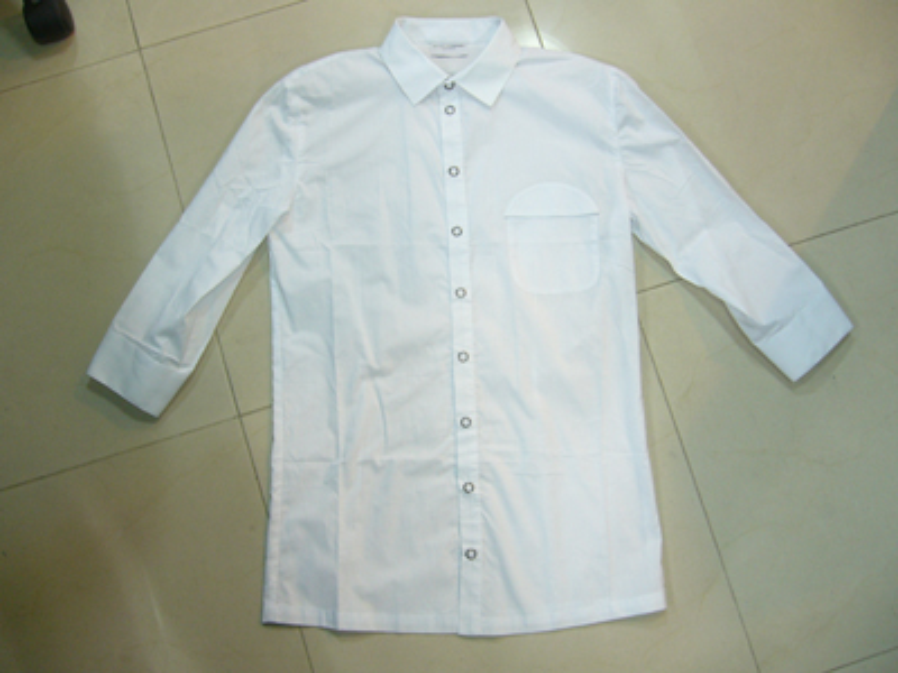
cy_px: 336
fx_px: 908
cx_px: 449
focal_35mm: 35
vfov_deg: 40.7
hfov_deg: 52.6
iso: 125
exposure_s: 1/10
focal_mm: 5.8
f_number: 2.8
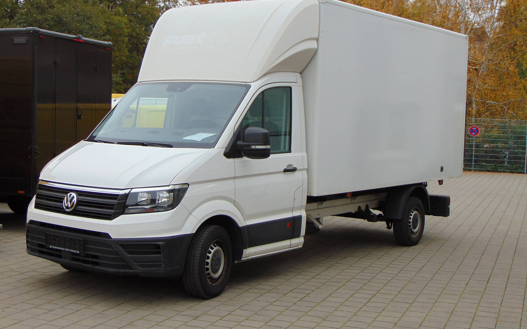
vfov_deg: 24.0
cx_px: 259
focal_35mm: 54
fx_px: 776
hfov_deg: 37.5
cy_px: 157
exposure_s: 1/40
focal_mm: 9
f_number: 3.5
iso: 80
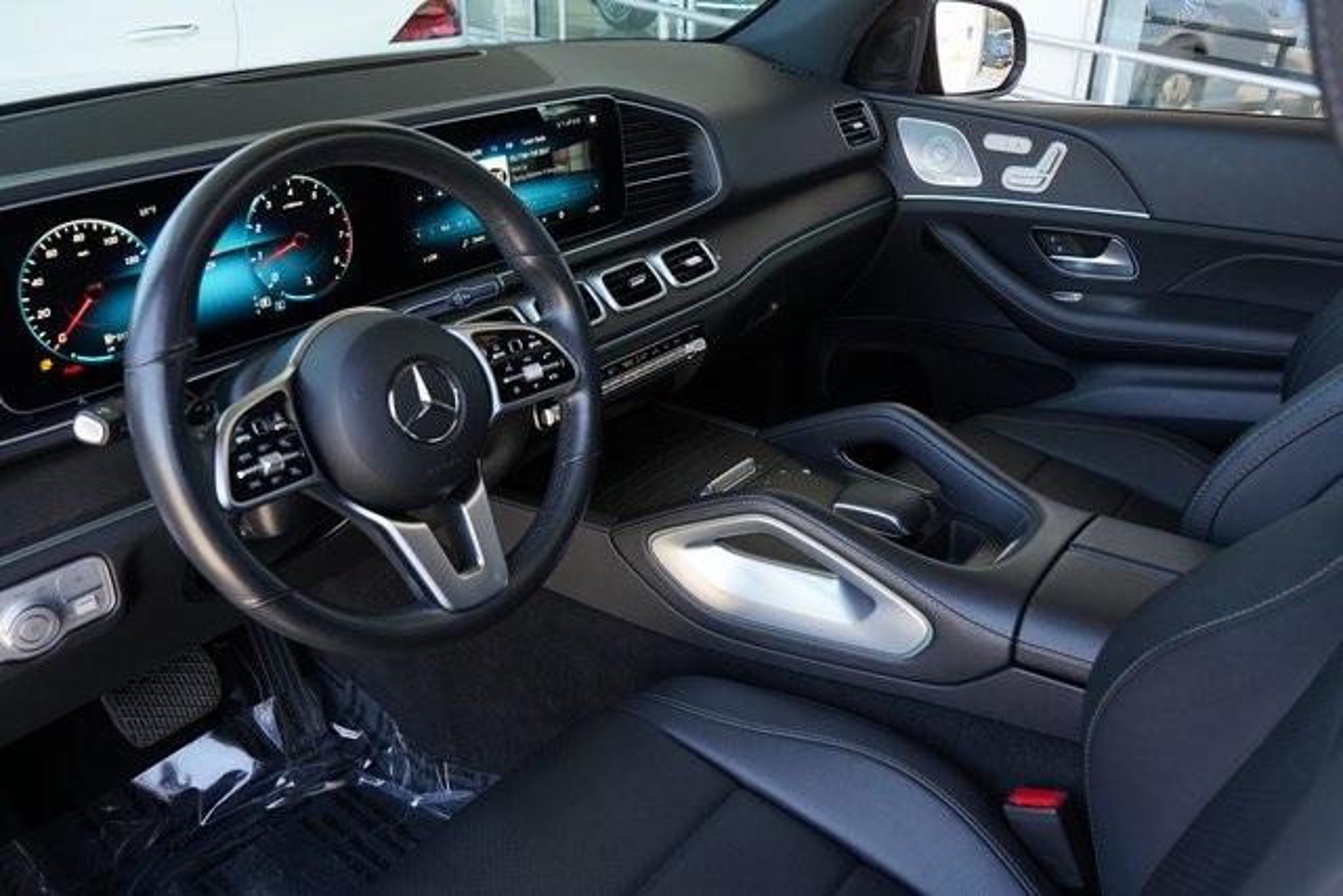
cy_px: 448
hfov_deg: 63.6
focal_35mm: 29
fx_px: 1082
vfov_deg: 45.0
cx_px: 672
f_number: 8
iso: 2000
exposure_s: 1/160
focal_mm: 29
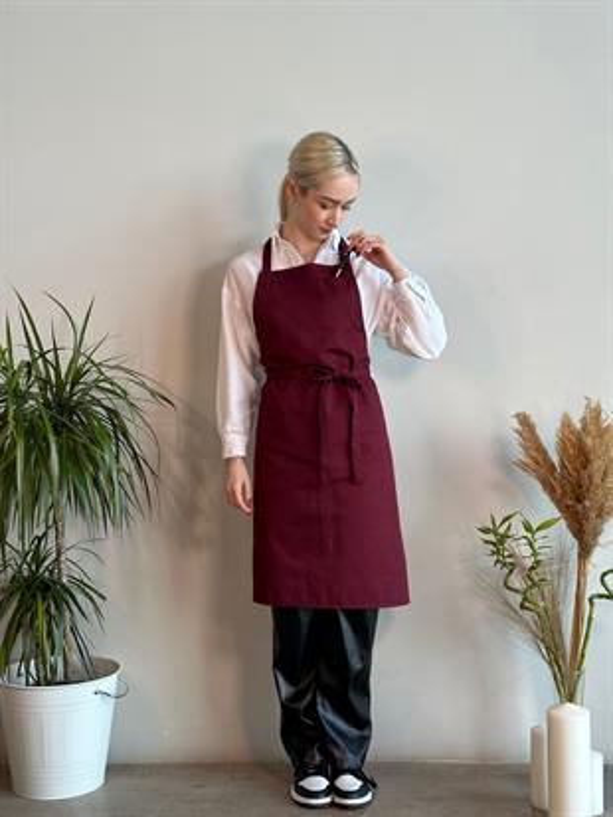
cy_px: 408
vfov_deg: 39.6
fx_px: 1133
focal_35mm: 48
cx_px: 306
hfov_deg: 30.3
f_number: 1.78
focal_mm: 6.86
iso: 50
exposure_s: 1/50
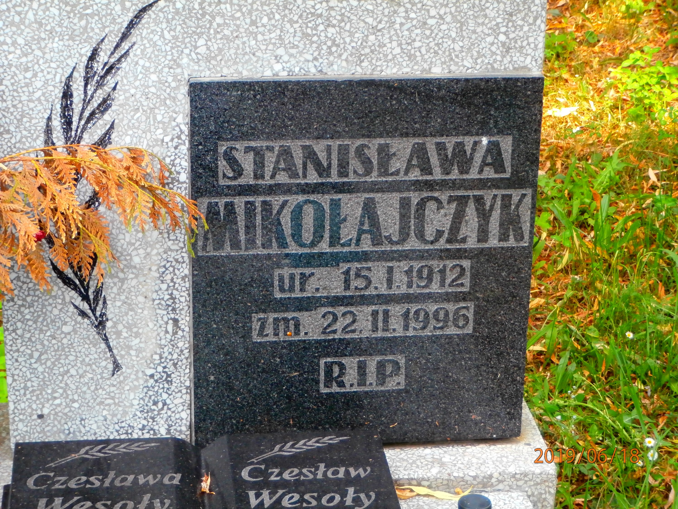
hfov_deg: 22.8
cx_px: 339
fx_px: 1684
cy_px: 254
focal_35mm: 86
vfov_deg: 17.2
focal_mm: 15.16
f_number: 5
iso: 200
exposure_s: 1/100
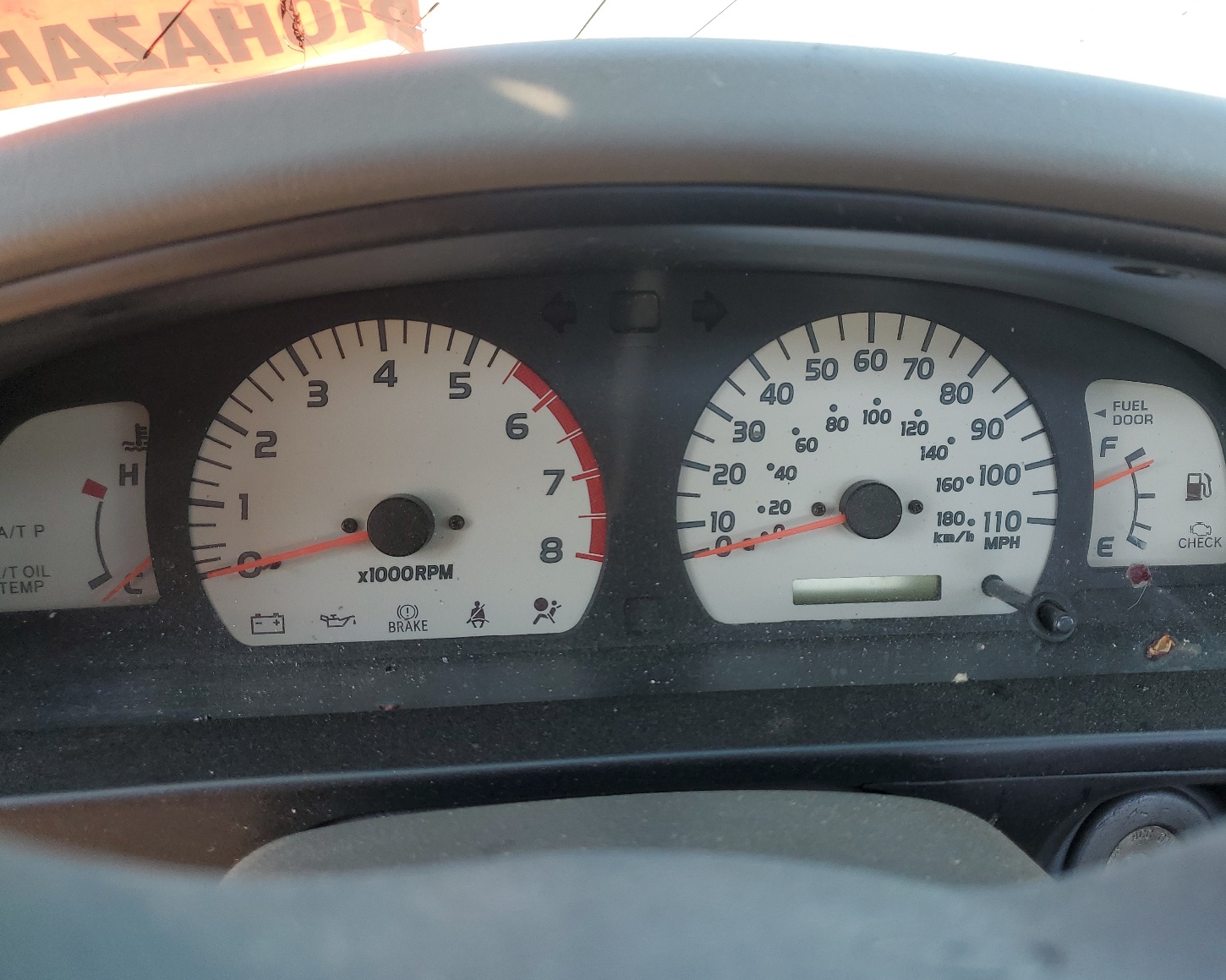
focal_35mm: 28
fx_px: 1016
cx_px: 671
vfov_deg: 51.5
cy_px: 486
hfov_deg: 62.1
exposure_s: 1/196
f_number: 1.5
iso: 50
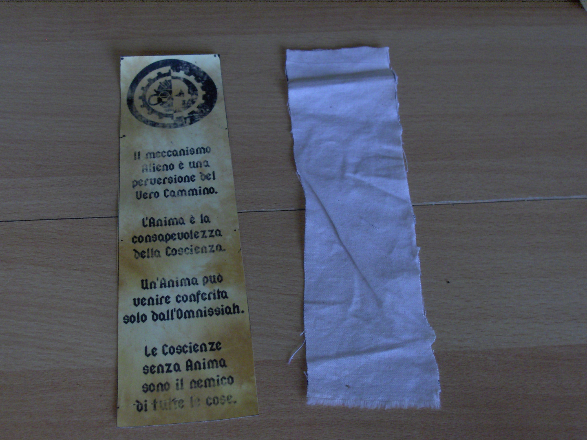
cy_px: 220
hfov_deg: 34.3
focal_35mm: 56
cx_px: 294
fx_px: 950
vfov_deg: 26.1
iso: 200
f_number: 3.3
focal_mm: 9.19
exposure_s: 1/91.2
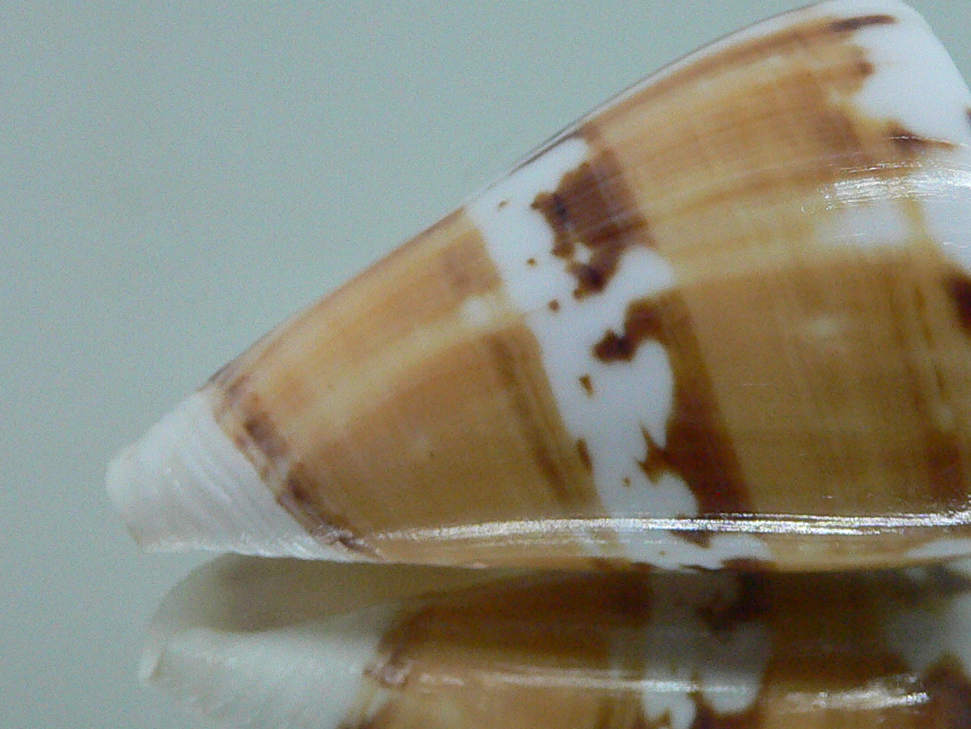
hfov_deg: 31.0
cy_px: 366
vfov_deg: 23.7
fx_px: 1740
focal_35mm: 62
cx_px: 622
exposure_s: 1/60
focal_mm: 4.6
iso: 200
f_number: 2.8
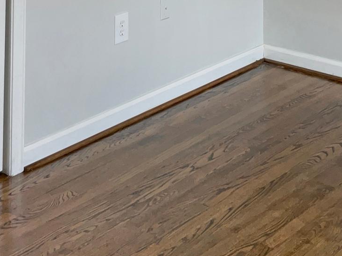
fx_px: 800
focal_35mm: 81
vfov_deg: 17.0
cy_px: -84
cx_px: 220
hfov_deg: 24.0
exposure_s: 1/43
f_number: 1.8
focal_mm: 3
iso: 16
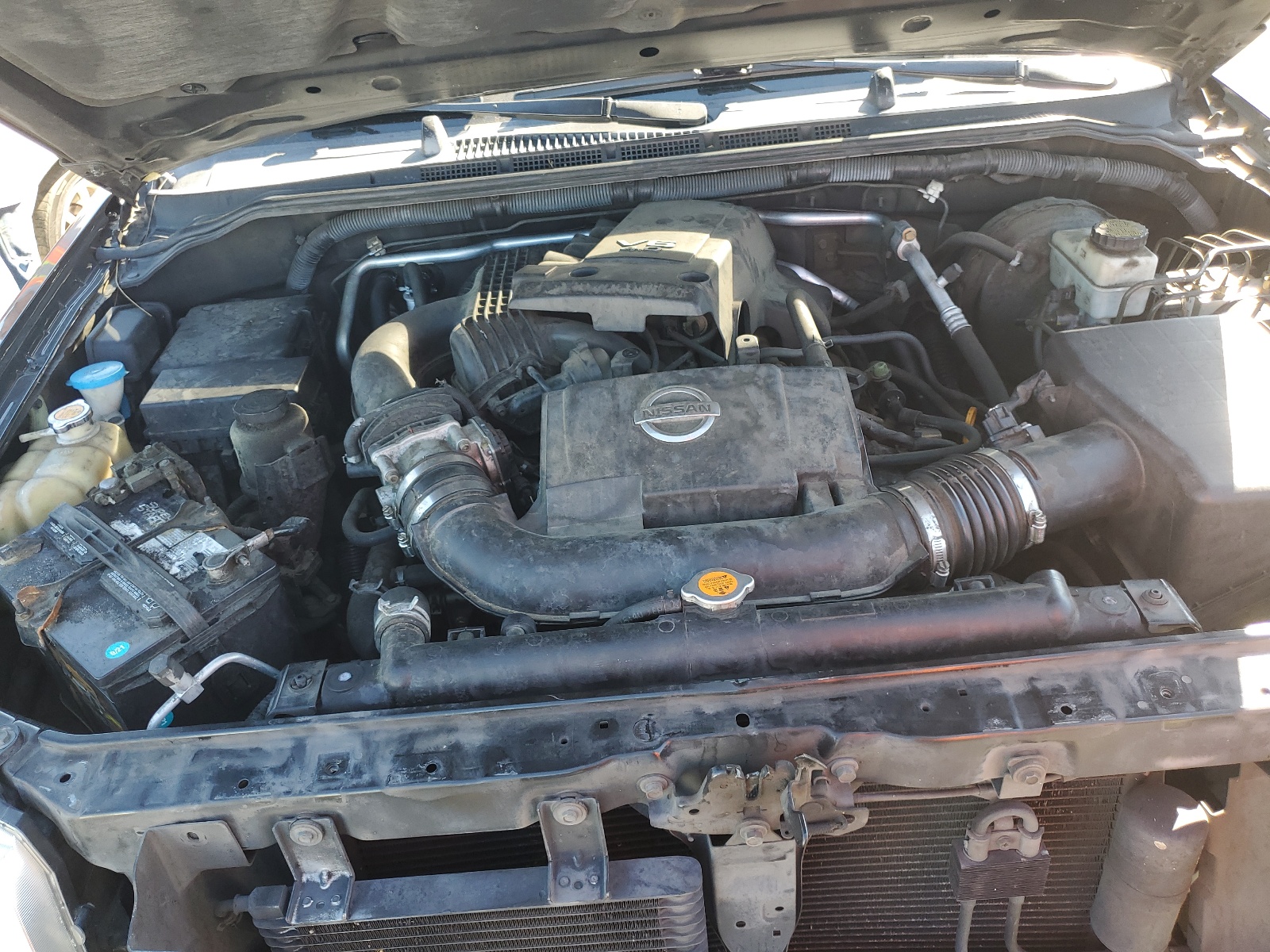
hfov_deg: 67.3
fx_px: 954
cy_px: 476
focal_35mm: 26
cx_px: 635
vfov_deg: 53.1
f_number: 1.5
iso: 50
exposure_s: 1/147
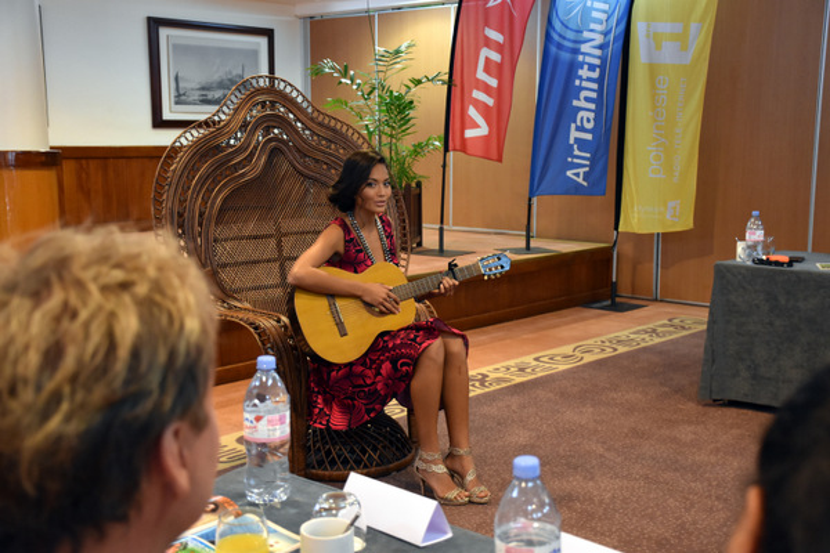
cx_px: 415
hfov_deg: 41.1
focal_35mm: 48
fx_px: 1107
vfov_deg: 28.1
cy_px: 276
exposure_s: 1/60
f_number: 4
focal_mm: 32
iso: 1800
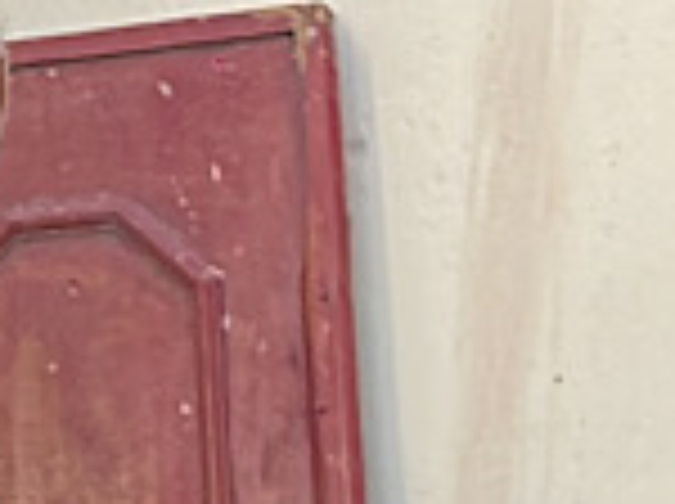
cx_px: -508
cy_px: 752
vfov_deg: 9.2
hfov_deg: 11.8
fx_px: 3037
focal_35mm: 156
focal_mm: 4.2
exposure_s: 1/149
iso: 32
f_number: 1.6
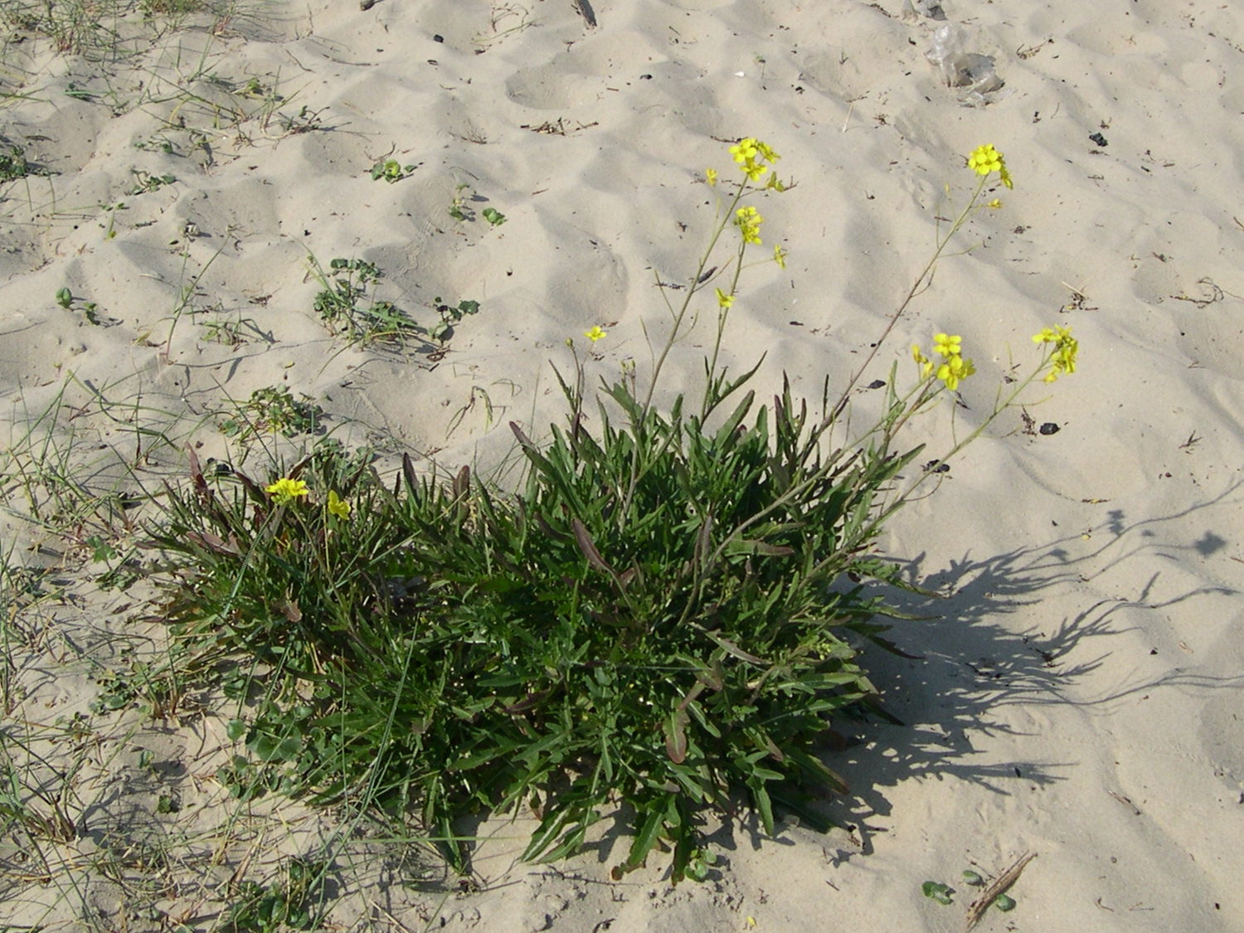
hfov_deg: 49.0
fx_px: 1366
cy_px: 466
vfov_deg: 37.7
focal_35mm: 38
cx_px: 622
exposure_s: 1/286
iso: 100
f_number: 7.6
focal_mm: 8
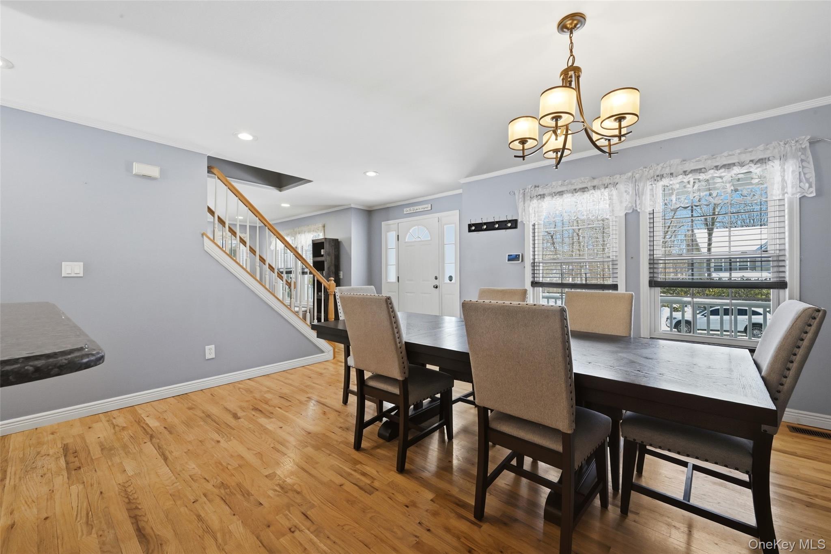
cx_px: 416
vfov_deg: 81.2
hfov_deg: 104.3
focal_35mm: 14
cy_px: 277
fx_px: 323
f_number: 16
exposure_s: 1/200
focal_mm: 14
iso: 640
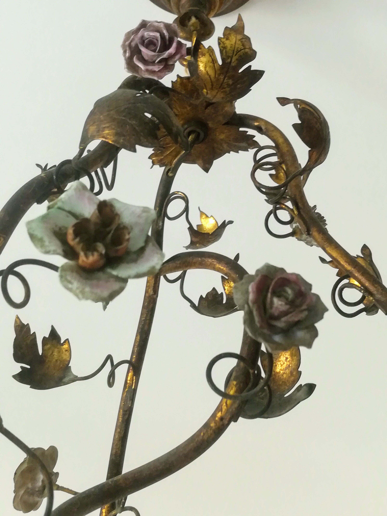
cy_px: 258
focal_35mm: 46
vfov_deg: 41.2
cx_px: 194
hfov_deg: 31.5
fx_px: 686
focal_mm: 3.83
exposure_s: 1/30
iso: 200
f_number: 2.2
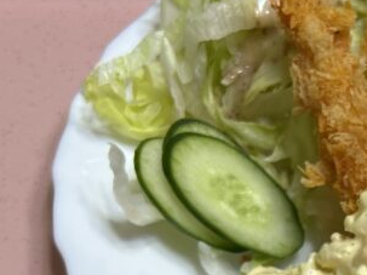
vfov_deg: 15.9
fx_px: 933
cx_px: 448
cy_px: 356
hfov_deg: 20.7
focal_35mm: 88
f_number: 1.5
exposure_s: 1/121
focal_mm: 5.7
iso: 100
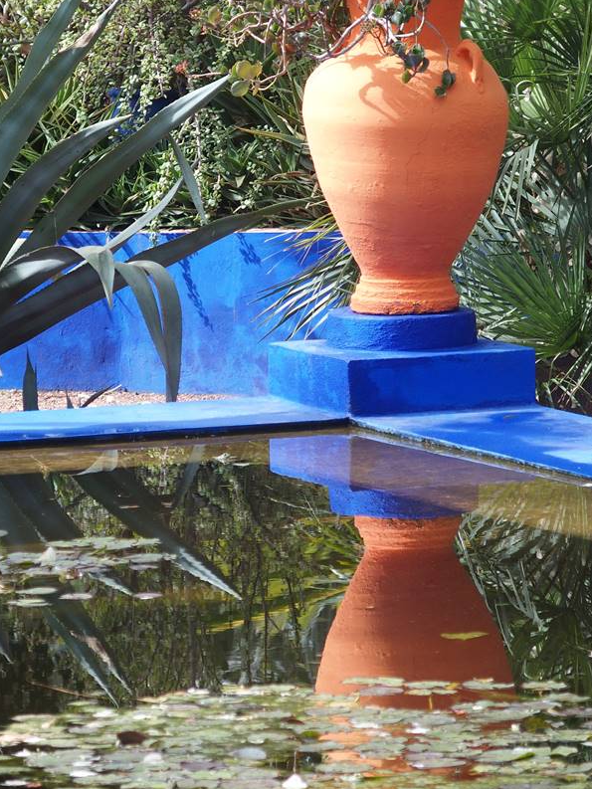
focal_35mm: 284
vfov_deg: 7.0
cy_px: 346
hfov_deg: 5.2
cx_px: 233
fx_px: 6474
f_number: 2.8
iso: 100
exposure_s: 1/320
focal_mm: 46.7
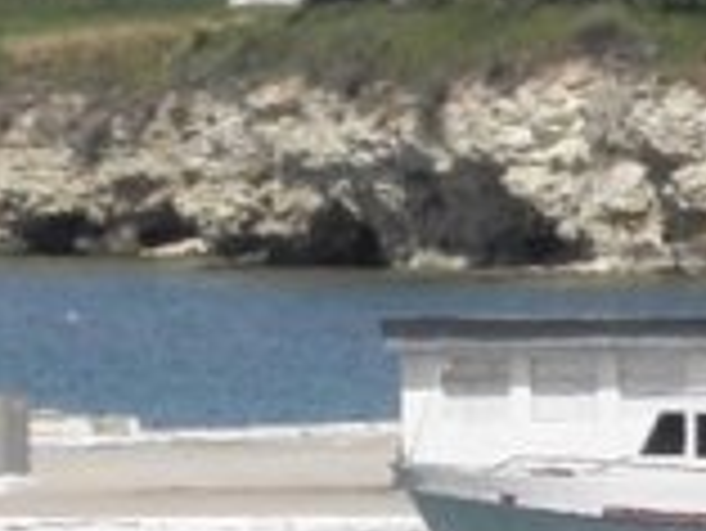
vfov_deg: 0.8
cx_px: 1884
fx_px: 36780
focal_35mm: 1802
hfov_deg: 1.1
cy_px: 261
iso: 64
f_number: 5.6
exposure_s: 1/500
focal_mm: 40.64
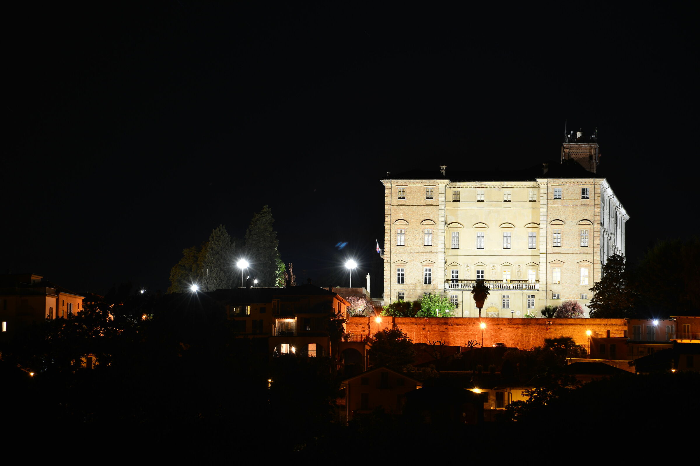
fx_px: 5833
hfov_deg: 6.9
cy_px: 233
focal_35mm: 300
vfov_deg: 4.6
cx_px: 350
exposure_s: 20
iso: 125
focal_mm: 300
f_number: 13
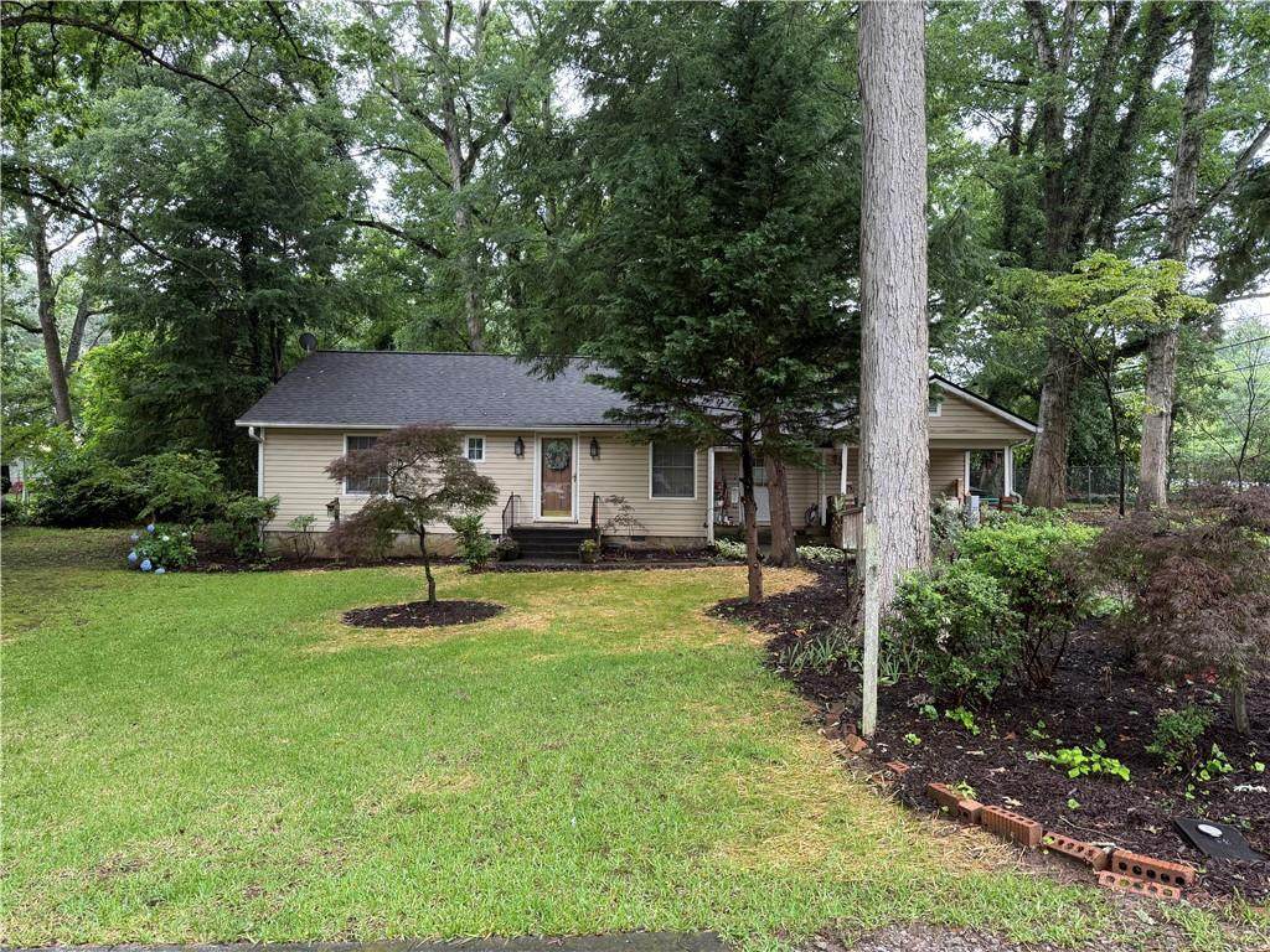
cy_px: 476
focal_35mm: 24
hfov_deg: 71.6
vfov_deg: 56.8
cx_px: 635
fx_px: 881
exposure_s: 1/226
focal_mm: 6.76
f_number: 1.78
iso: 125
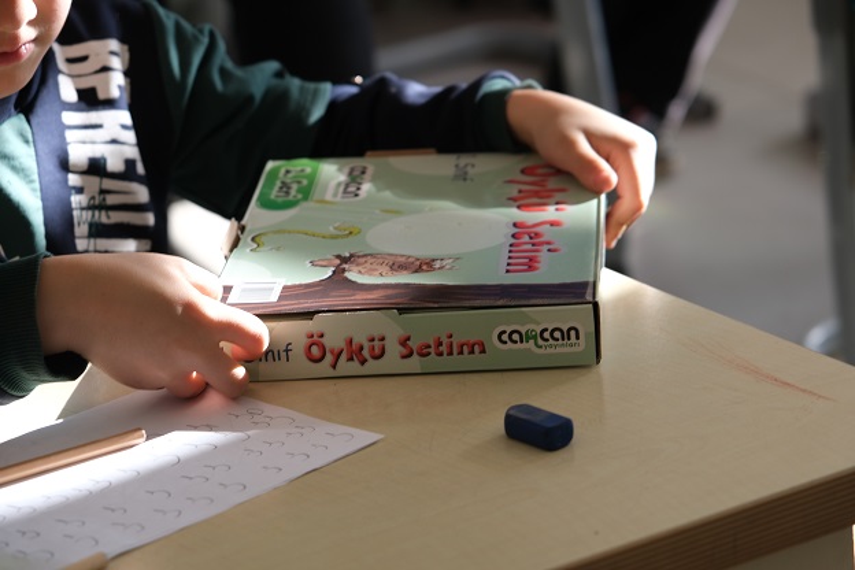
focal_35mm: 114
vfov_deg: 12.0
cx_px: 428
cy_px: 285
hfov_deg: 17.9
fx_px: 2707
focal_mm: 76.3
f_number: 4.5
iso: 250
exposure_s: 1/100
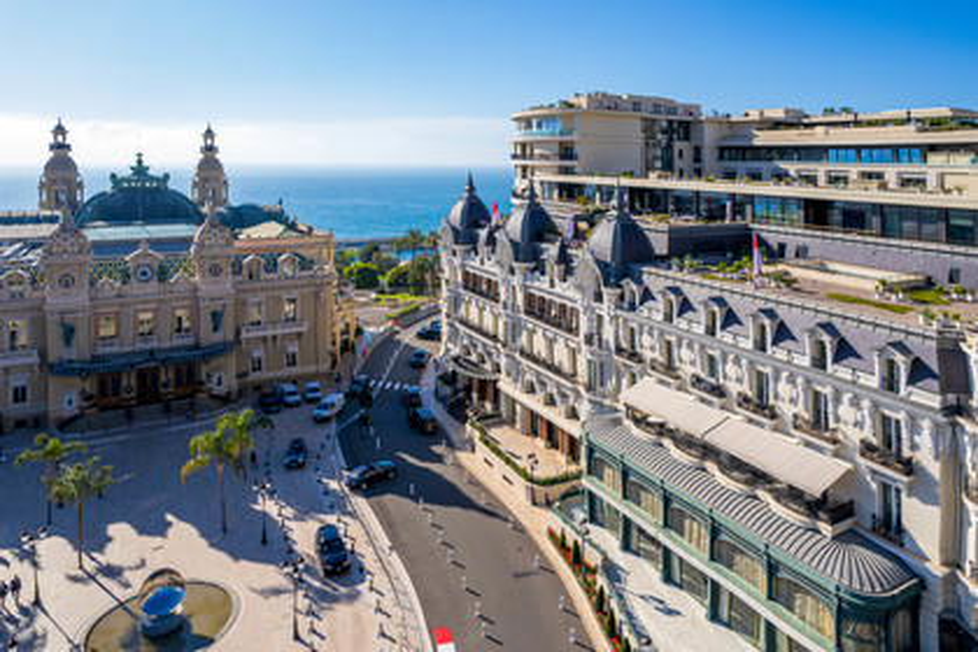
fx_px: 598
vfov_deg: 57.2
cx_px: 489
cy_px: 326
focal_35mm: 22
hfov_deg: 78.6
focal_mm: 8.4
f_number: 2.8
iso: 100
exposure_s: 1/1250
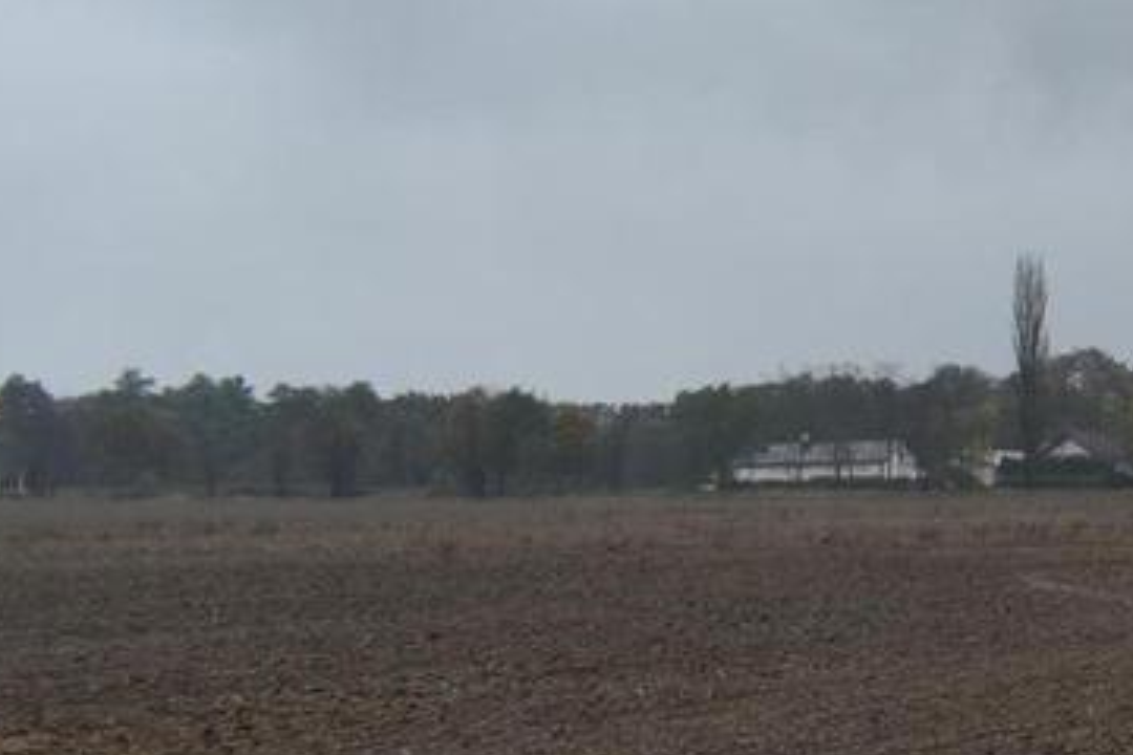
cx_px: 2471
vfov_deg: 11.4
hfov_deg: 13.7
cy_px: 313
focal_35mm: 120
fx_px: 3776
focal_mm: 18
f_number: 8
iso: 100
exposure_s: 1/40
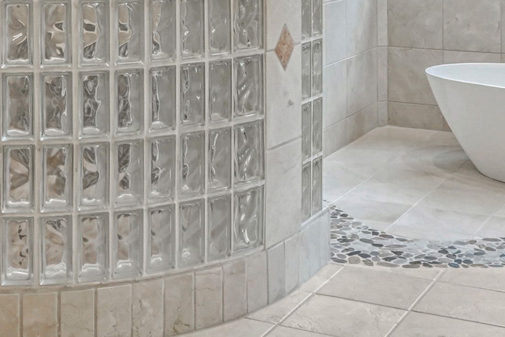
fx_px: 1066
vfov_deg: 16.9
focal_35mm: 76
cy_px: -99
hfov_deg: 26.3
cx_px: 129
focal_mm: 14
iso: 800
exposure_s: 1/5
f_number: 8
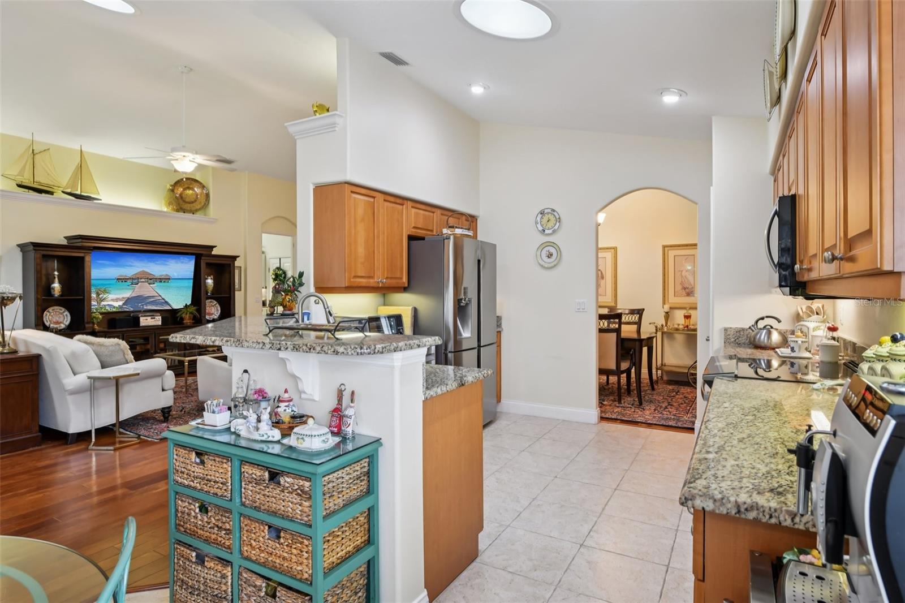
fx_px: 503
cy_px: 302
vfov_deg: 61.9
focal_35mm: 20
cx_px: 452
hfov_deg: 84.0
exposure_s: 1/8
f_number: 8
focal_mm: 20
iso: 400
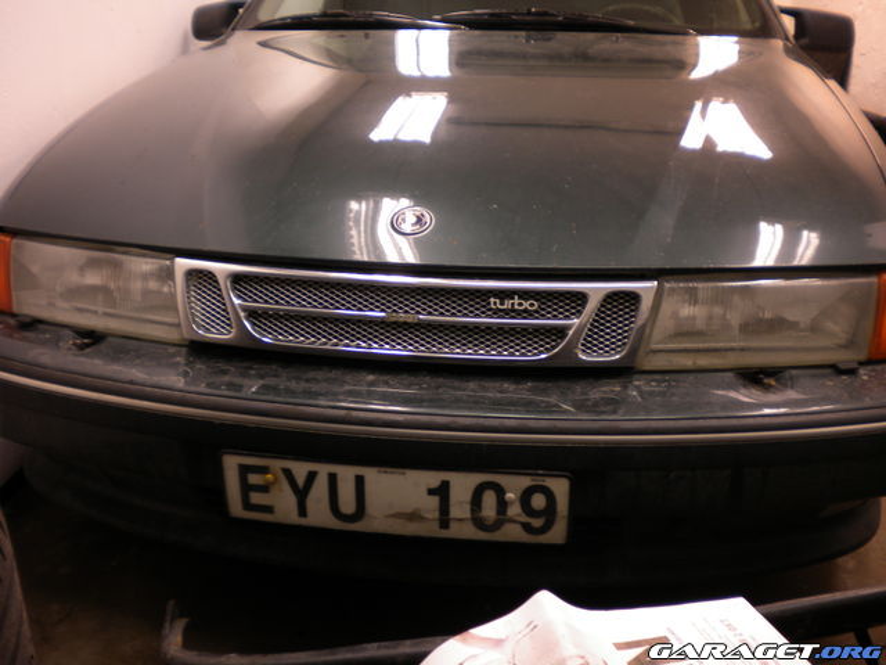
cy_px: 332
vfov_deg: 40.7
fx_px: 896
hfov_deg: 52.6
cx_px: 443
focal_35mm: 35
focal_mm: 6.3
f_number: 3.1
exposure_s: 1/22.8
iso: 80
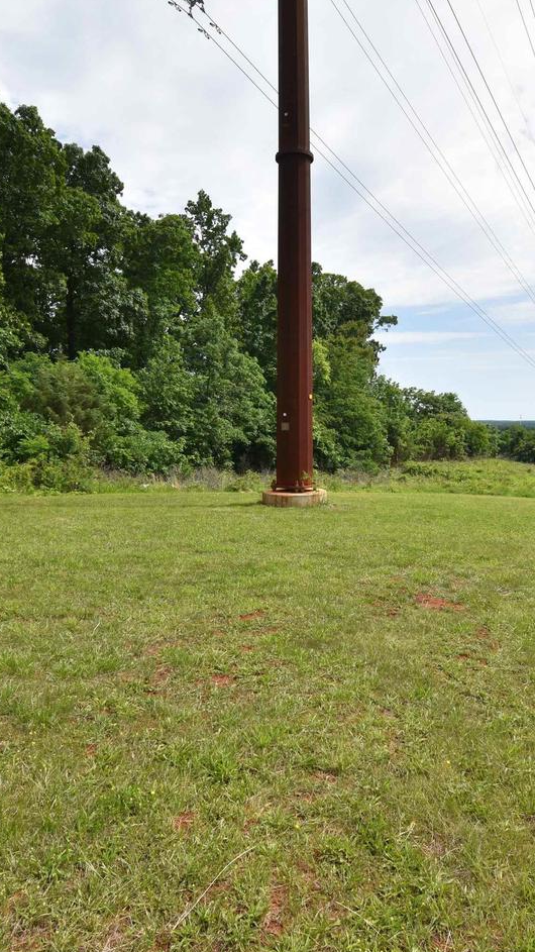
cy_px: 478
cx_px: 309
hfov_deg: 47.5
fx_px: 606
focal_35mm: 24
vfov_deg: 76.3
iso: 100
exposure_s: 1/250
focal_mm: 10
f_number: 8
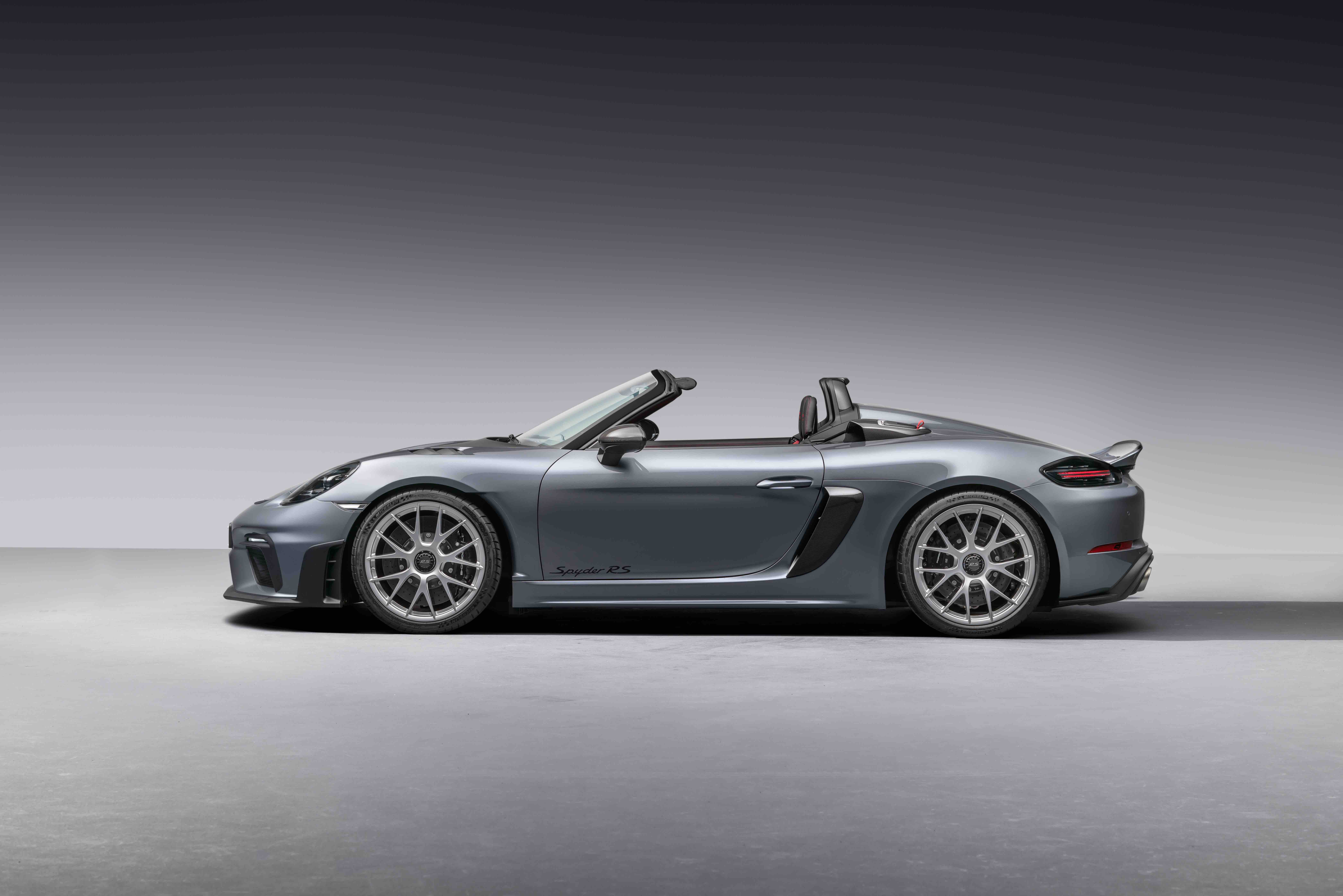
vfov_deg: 18.2
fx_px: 2799
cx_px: 672
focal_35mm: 75
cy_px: 448
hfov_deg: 27.0
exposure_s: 4
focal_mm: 75
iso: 100
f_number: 7.1
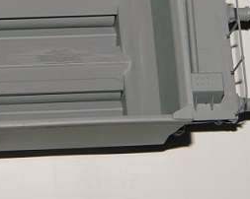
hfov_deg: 7.7
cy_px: 32
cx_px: 45
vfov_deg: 6.1
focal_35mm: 251
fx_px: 1857
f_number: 10
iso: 400
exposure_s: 1/125
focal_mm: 75
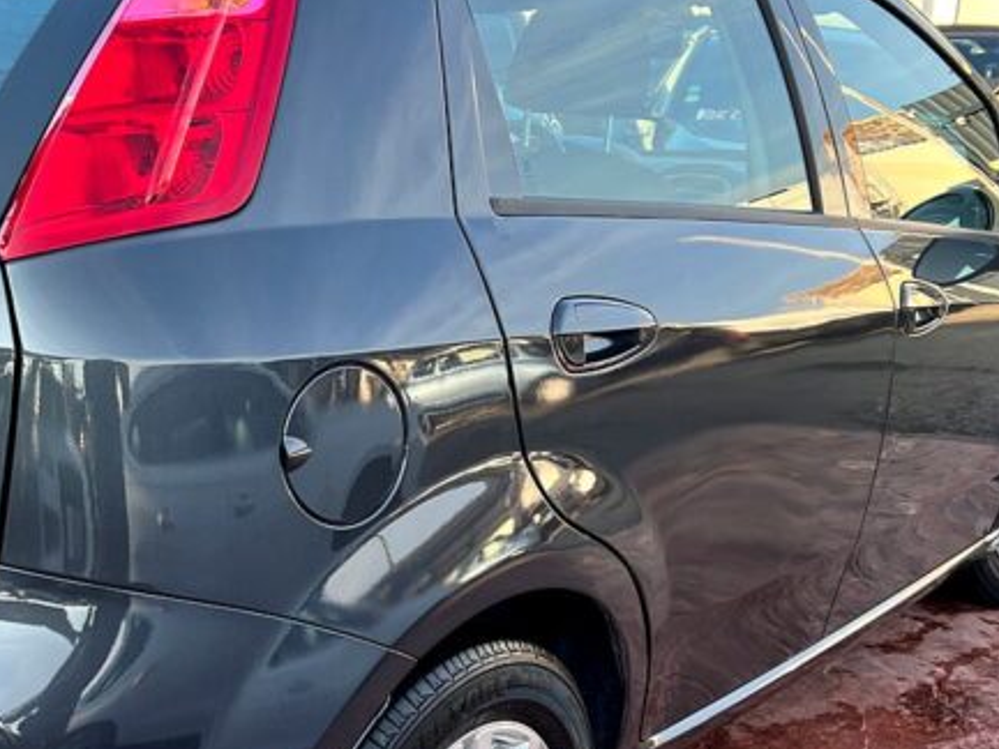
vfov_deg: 30.1
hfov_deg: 38.8
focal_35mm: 48
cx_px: 270
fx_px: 1386
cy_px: 479
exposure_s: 1/383
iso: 50
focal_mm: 5.7
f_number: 1.5
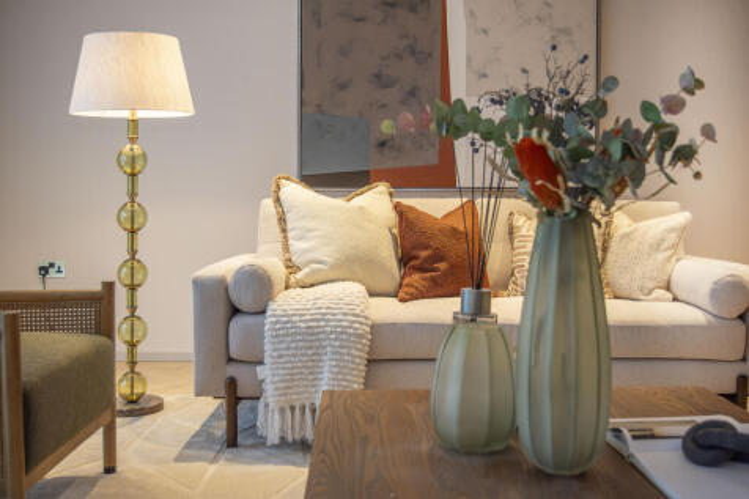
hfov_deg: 50.7
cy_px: 250
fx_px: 790
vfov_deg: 35.0
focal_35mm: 38
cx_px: 374
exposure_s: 1/15
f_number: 5
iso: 500
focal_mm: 38
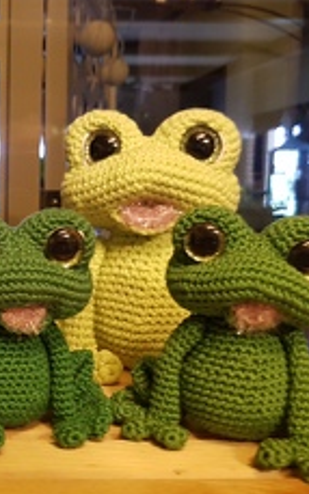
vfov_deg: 47.2
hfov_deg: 28.3
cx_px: -12
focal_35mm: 42
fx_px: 566
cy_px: 242
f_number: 1.7
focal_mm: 4.2
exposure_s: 1/10
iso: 250
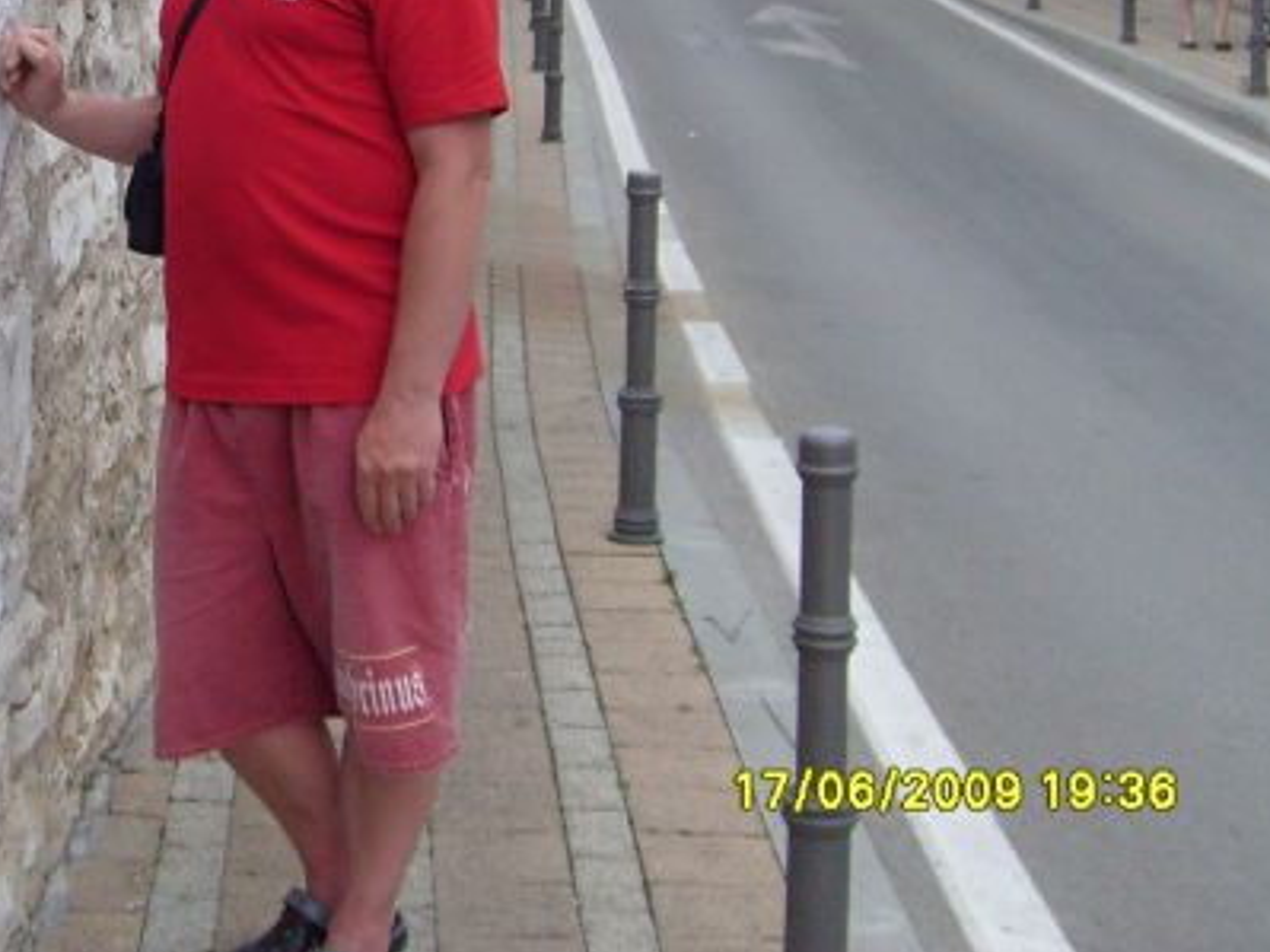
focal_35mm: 79
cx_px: 38
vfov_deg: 18.1
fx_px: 2897
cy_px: -62
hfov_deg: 23.8
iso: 80
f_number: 2.8
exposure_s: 1/90
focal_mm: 5.8
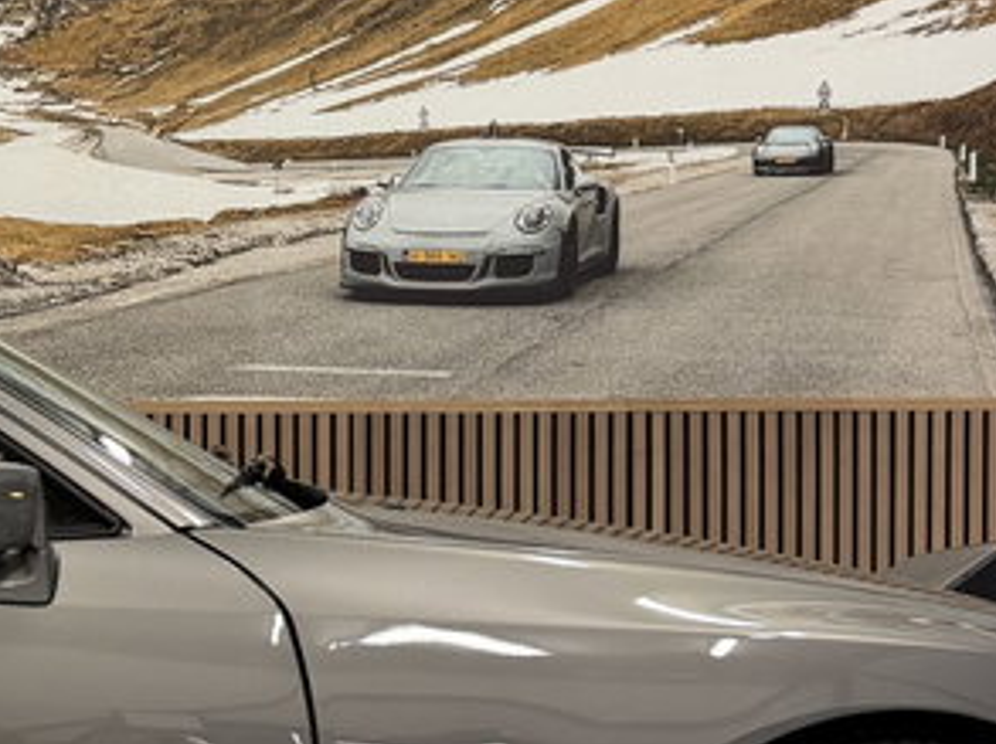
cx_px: -173
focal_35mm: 84
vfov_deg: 17.5
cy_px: 418
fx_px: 2414
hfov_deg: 21.7
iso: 200
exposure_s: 1/50
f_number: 1.78
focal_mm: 6.76
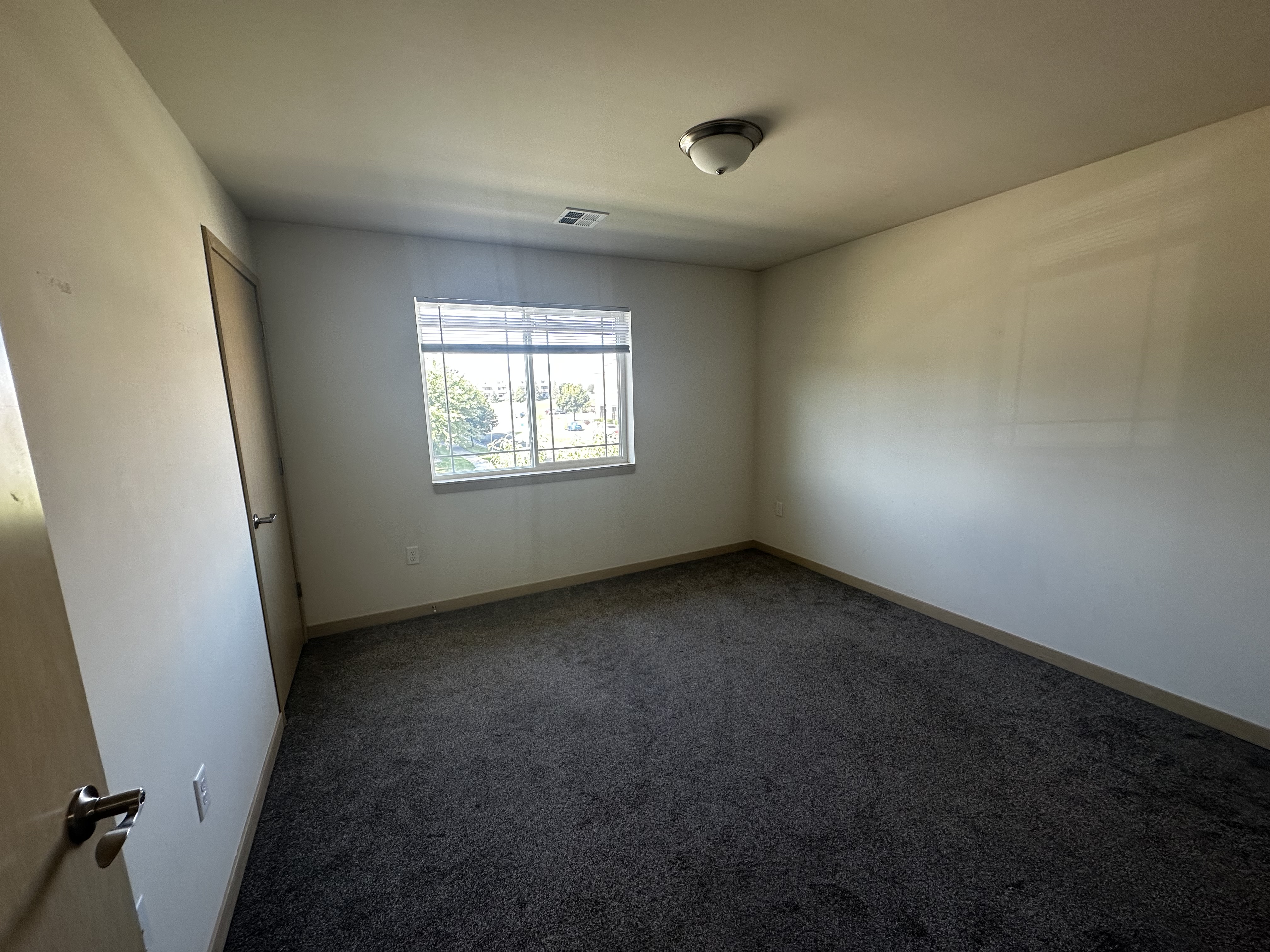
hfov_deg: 102.1
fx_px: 514
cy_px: 476
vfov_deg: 85.7
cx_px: 635
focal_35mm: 14
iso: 125
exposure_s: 1/100
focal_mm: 2.22
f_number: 2.2
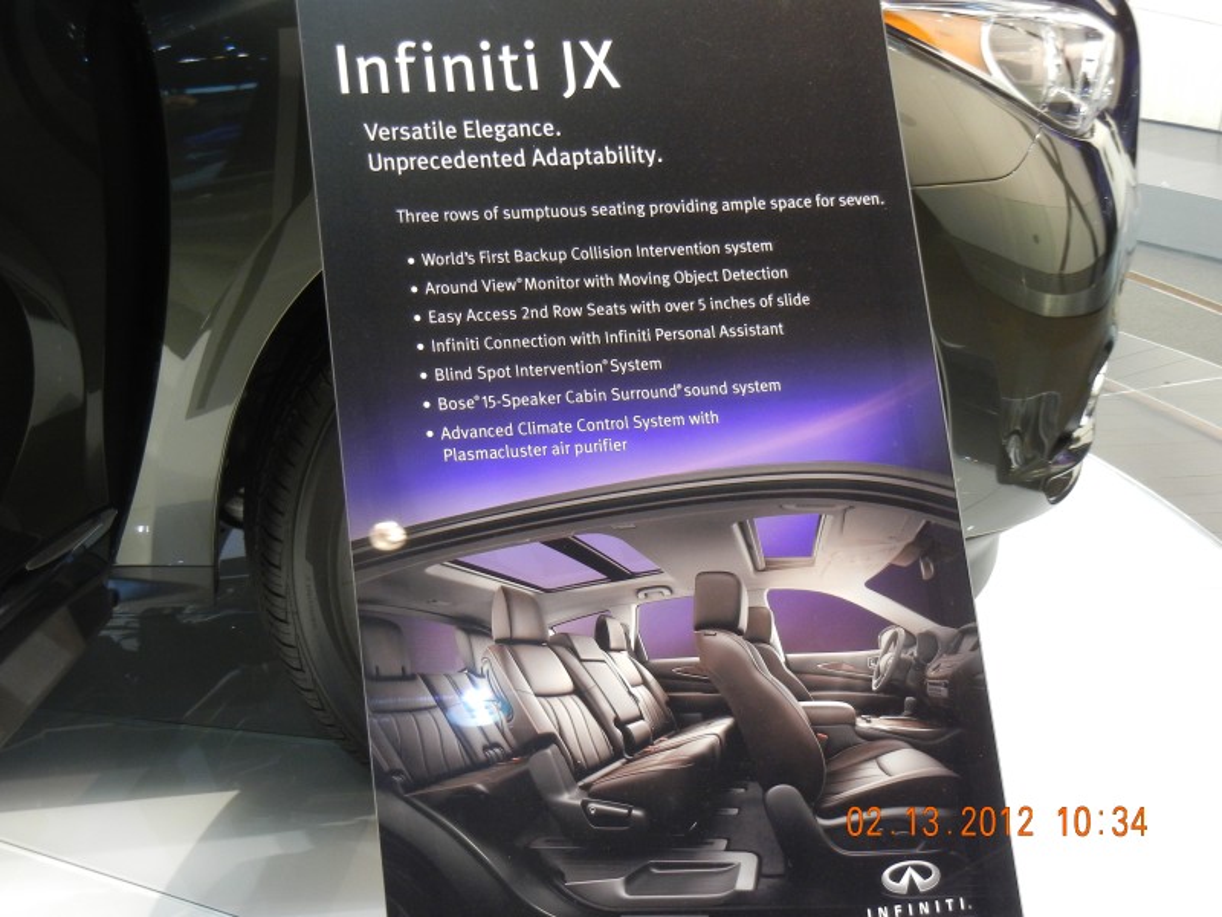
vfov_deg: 21.6
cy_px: 458
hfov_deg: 28.6
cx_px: 611
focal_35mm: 68
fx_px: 2401
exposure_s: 1/30
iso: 400
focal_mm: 12.2
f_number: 4.1
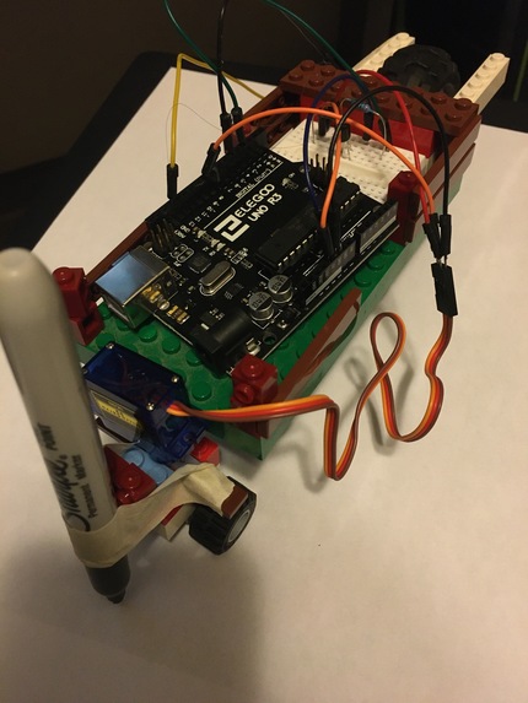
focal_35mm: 29
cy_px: 352
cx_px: 264
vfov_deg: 61.6
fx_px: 590
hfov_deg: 48.2
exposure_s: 1/20
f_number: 2.2
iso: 200
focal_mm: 4.15
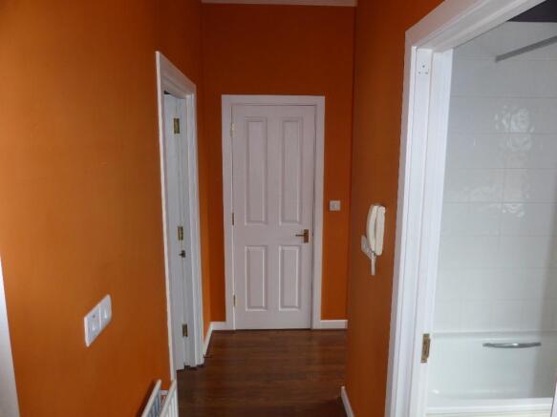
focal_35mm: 24
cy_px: 208
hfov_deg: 71.6
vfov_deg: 56.8
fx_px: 386
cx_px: 278
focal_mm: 4.3
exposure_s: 1/60
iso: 100
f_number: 3.3
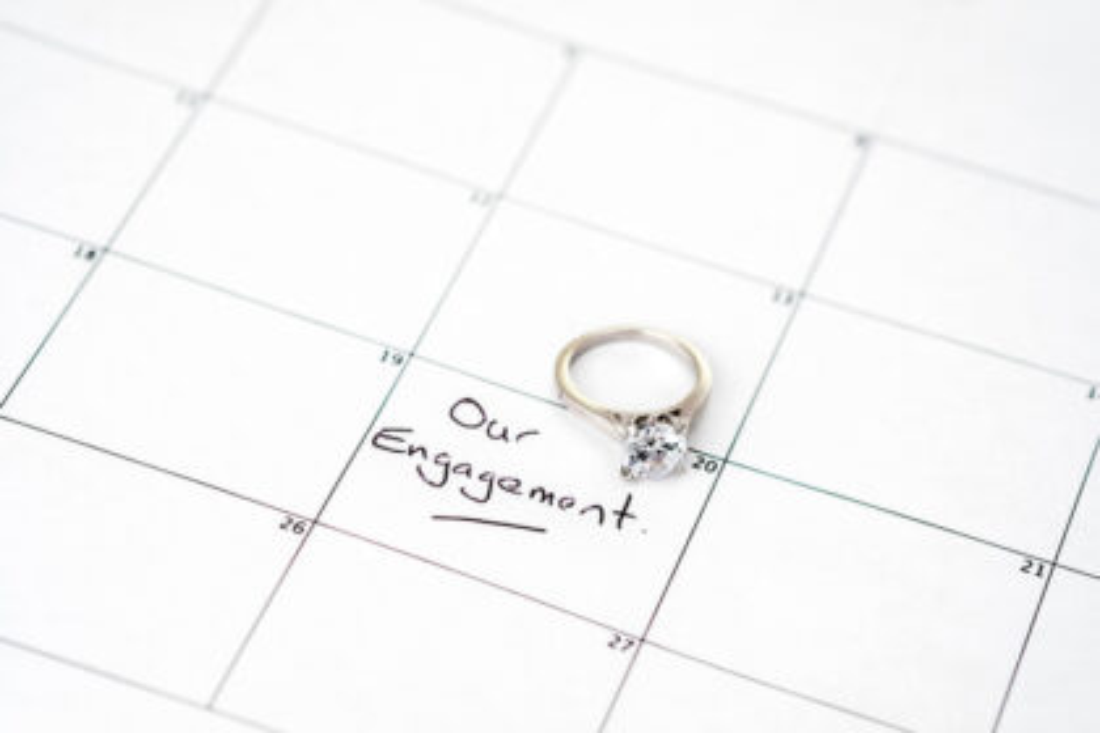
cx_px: 550
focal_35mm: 90
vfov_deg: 15.2
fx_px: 2750
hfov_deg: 22.6
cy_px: 366
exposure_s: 1/70
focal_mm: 60
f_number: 4
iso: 100
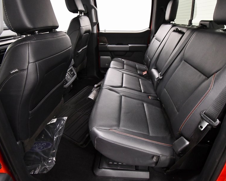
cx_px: 121
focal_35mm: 19
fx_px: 127
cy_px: 82
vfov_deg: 70.7
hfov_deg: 83.2
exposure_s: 1/100
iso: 3200
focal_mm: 10
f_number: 4.5
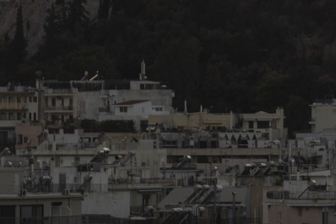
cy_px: -228
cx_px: 367
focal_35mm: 946
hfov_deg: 2.2
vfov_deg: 1.5
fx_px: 8829
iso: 50
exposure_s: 1/400
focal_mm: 200
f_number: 3.2
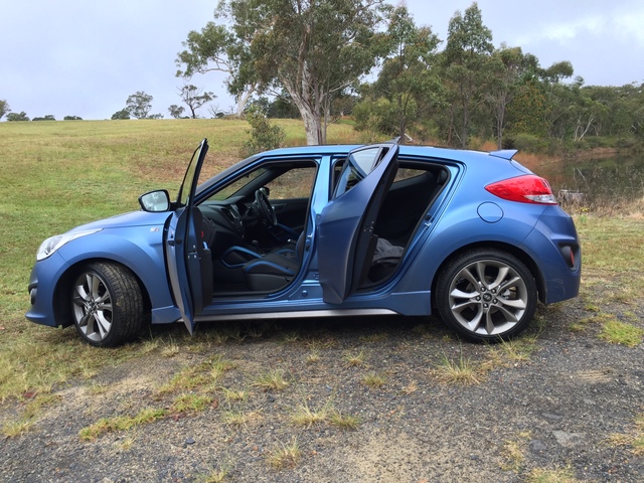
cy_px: 242
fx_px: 540
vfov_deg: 48.2
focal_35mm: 29
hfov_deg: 61.7
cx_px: 322
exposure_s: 1/276
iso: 32
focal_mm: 4.15
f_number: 2.2
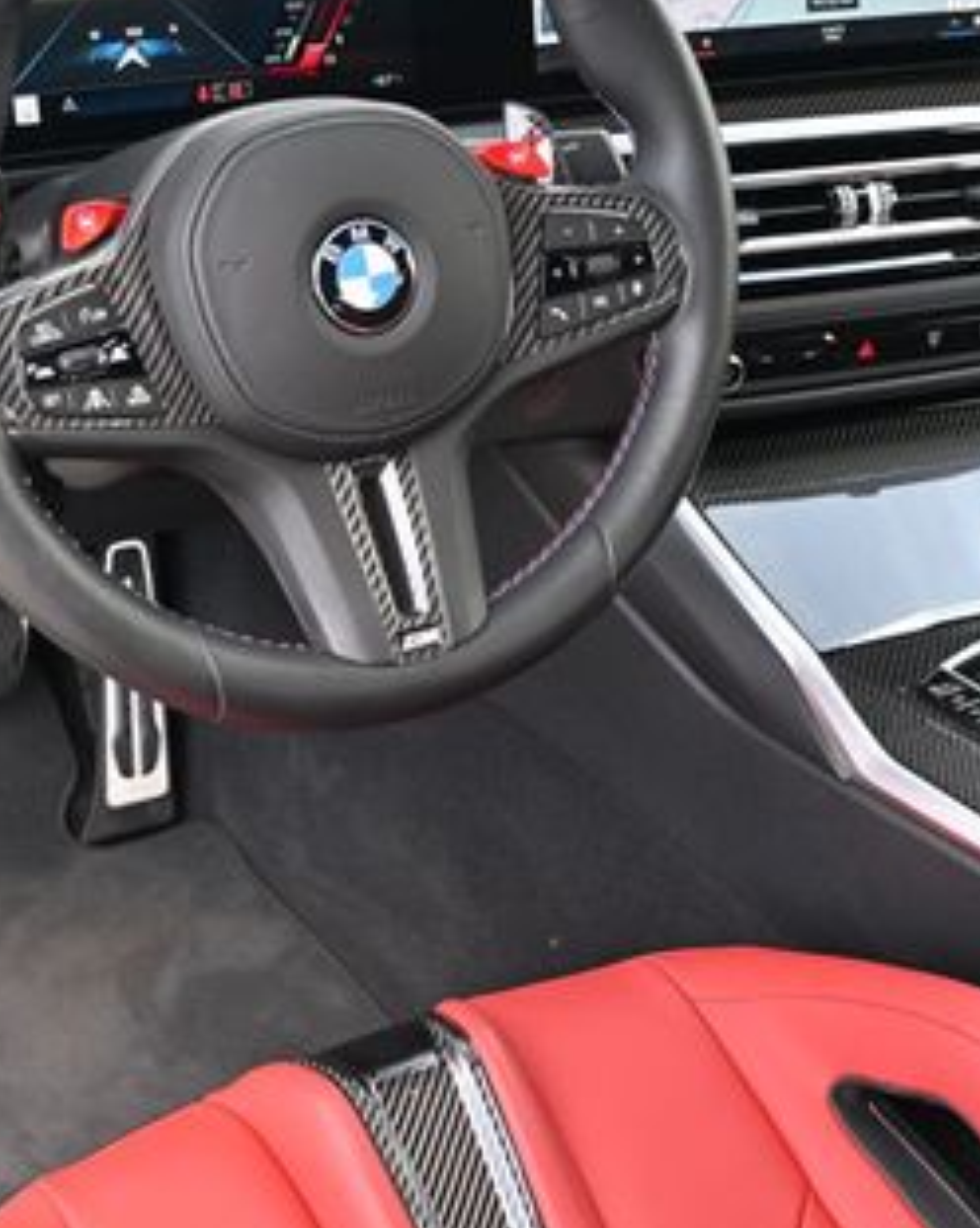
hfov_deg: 25.5
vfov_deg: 31.7
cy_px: 517
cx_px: 569
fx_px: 2160
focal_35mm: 59
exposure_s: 1/200
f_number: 3.8
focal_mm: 20.5
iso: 400
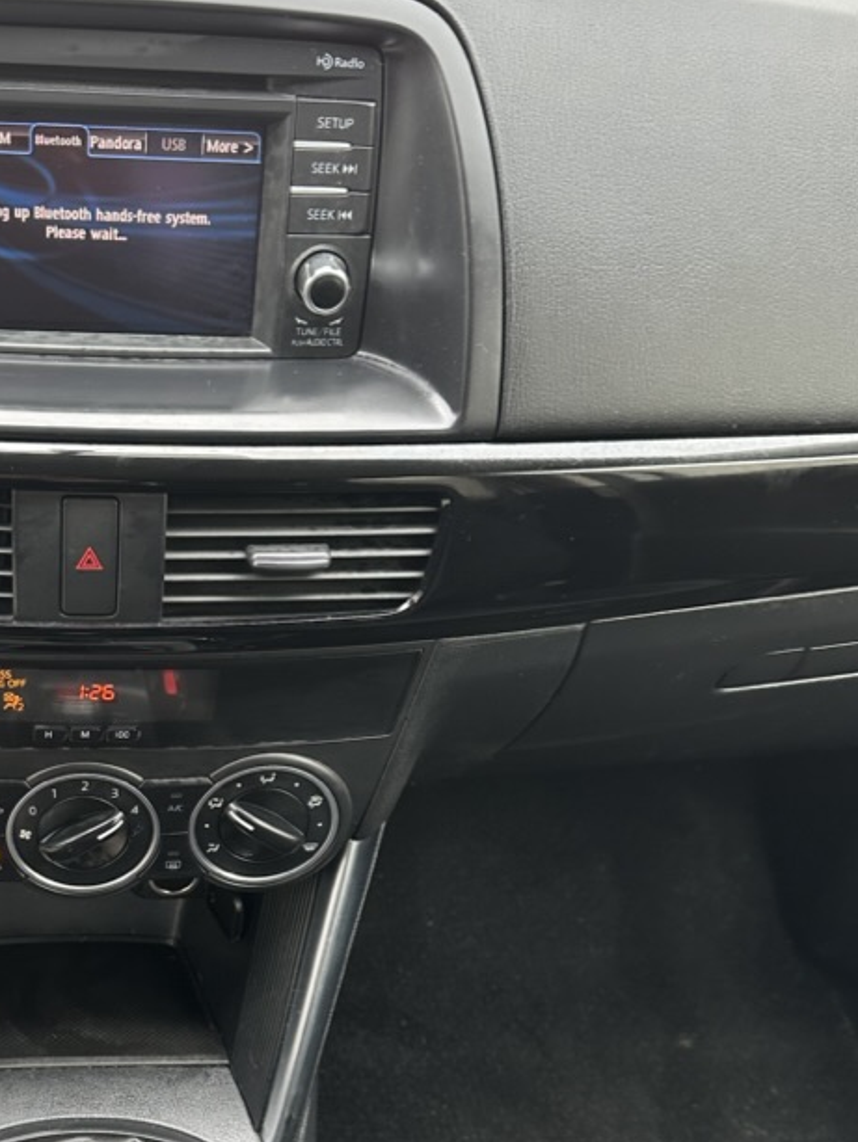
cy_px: 735
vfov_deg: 46.2
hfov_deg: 34.9
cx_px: 174
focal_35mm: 40
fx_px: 1321
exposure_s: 1/121
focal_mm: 6.86
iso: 160
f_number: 1.78
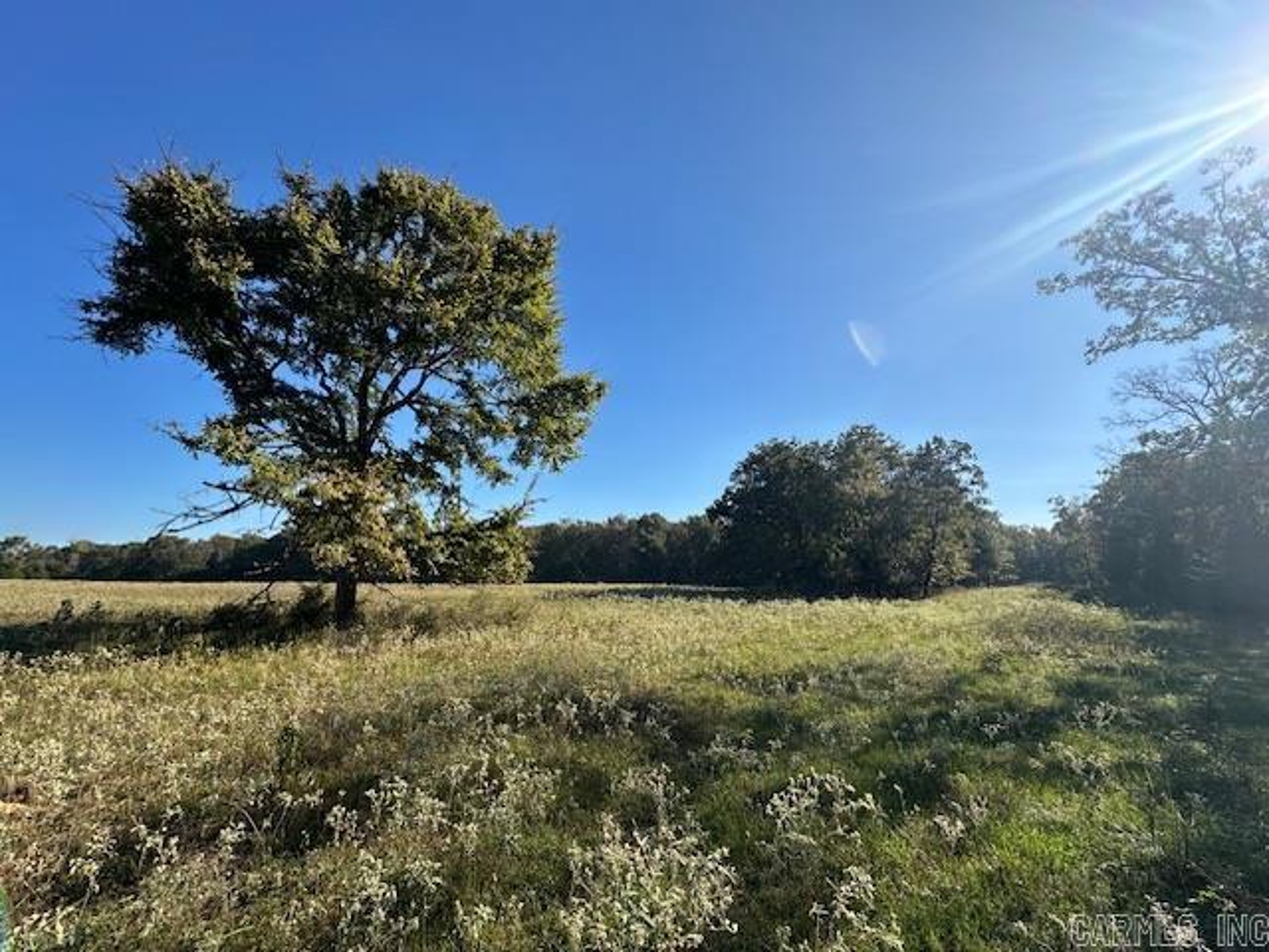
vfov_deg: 85.7
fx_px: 513
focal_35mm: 14
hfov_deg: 102.1
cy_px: 476
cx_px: 634
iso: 50
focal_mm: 2.22
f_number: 2.2
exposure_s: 1/1770
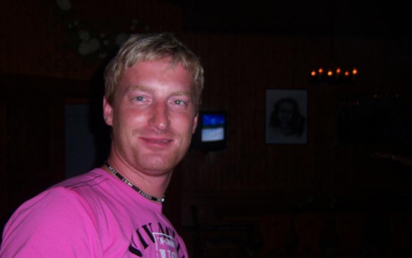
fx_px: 494
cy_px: 135
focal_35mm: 44
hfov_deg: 45.2
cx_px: 180
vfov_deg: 29.2
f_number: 2.8
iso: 80
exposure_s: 1/60
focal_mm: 7.5
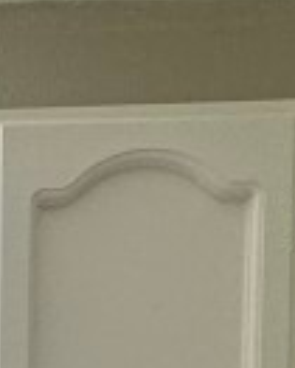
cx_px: -393
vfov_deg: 12.0
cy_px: 1020
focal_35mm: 107
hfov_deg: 11.9
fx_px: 1166
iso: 160
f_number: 2.2
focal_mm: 2.22
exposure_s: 1/120
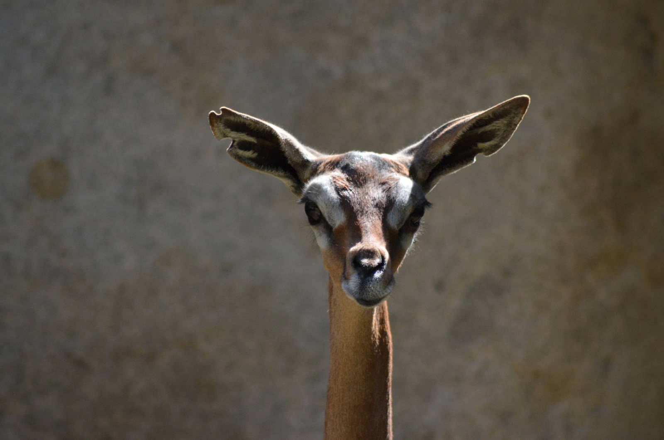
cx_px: 332
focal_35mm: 450
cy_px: 220
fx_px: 8283
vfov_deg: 3.0
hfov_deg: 4.6
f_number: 5.6
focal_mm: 300
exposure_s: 1/1000
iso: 720
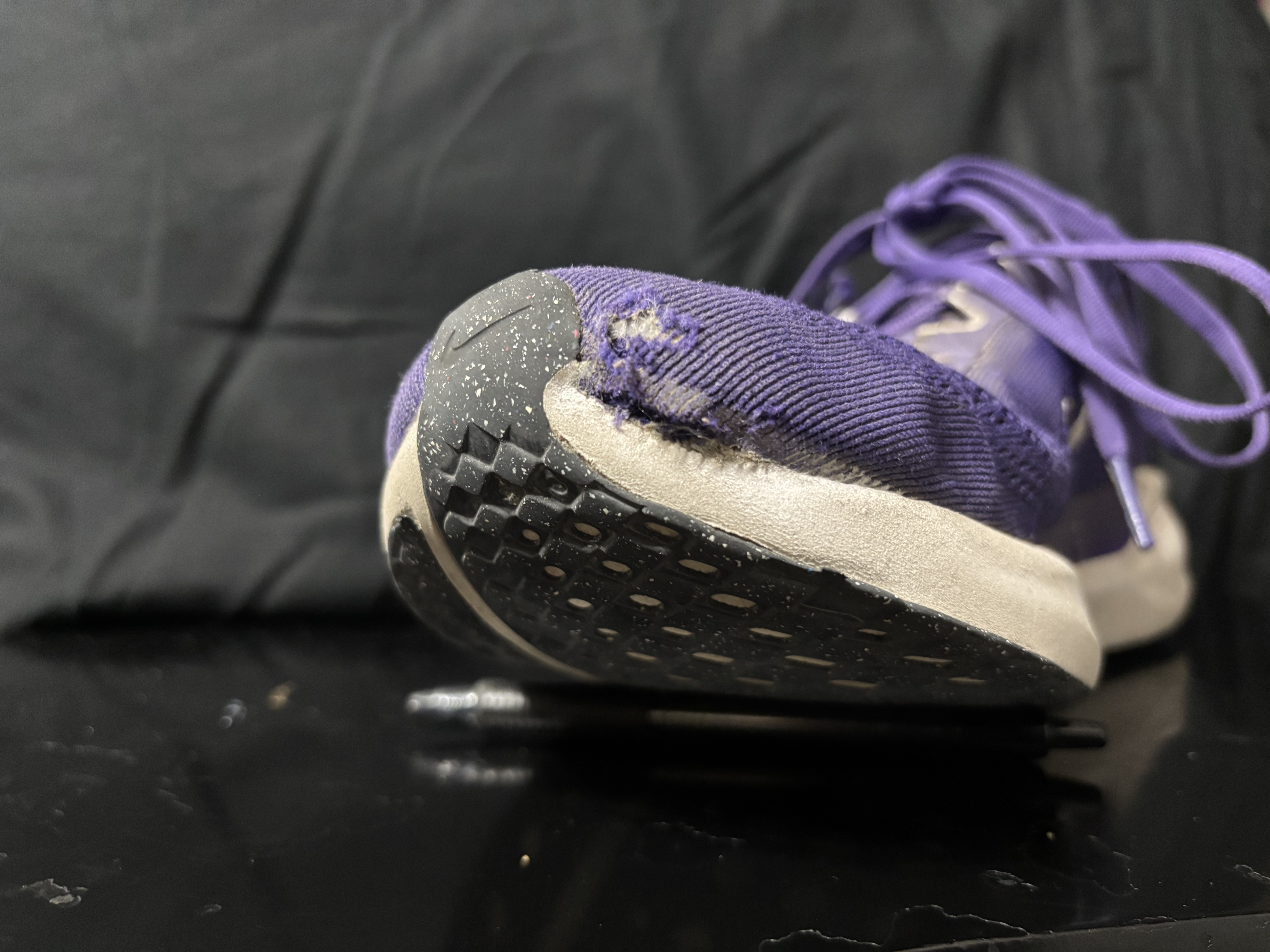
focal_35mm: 26
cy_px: 476
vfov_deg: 53.1
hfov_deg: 67.3
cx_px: 635
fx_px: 954
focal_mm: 5.96
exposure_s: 1/30
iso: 500
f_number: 1.6
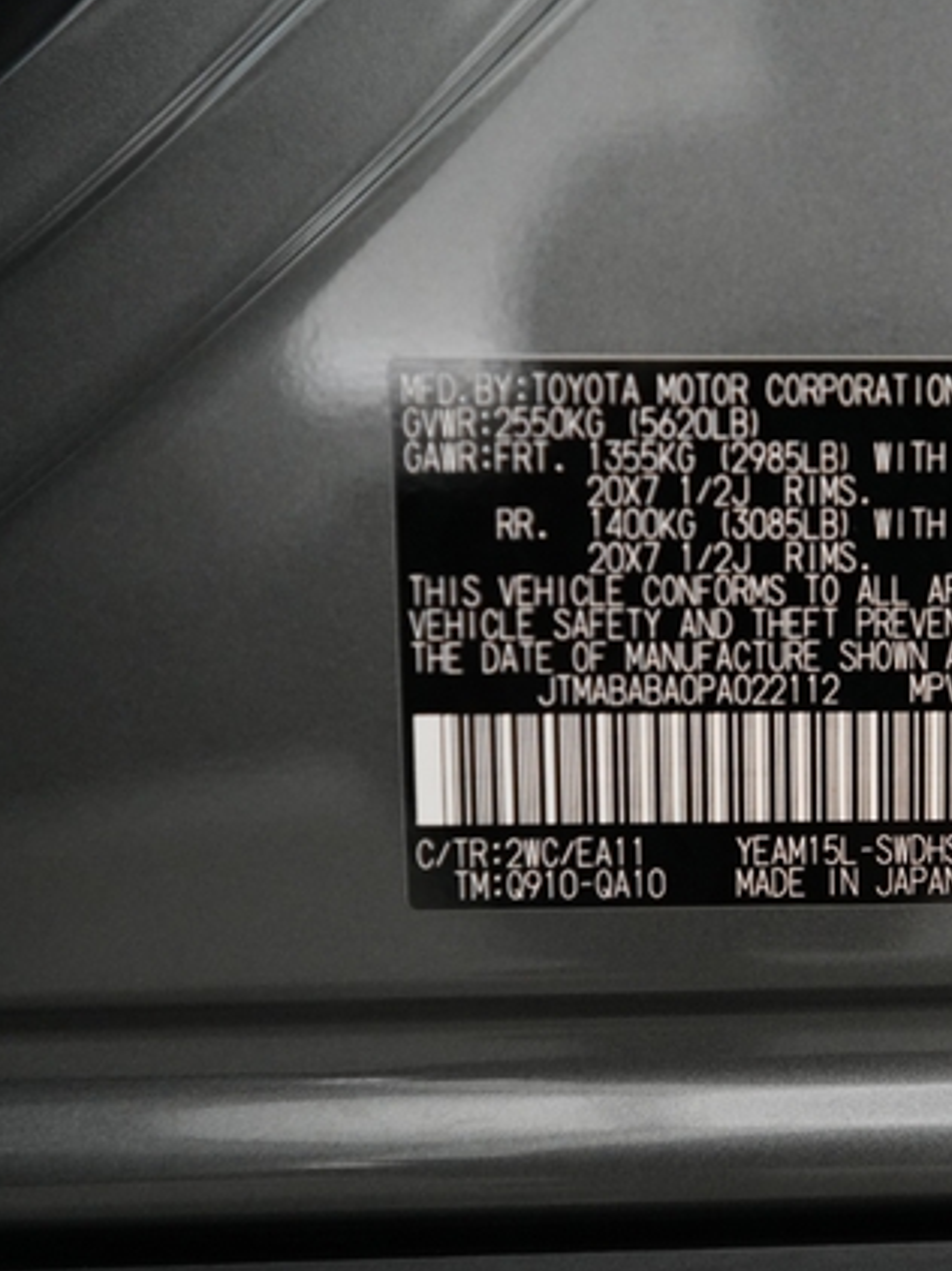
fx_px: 1285
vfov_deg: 52.7
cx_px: 916
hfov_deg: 37.1
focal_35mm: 35
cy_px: 636
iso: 5000
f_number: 2.8
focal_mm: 24
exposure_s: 1/160
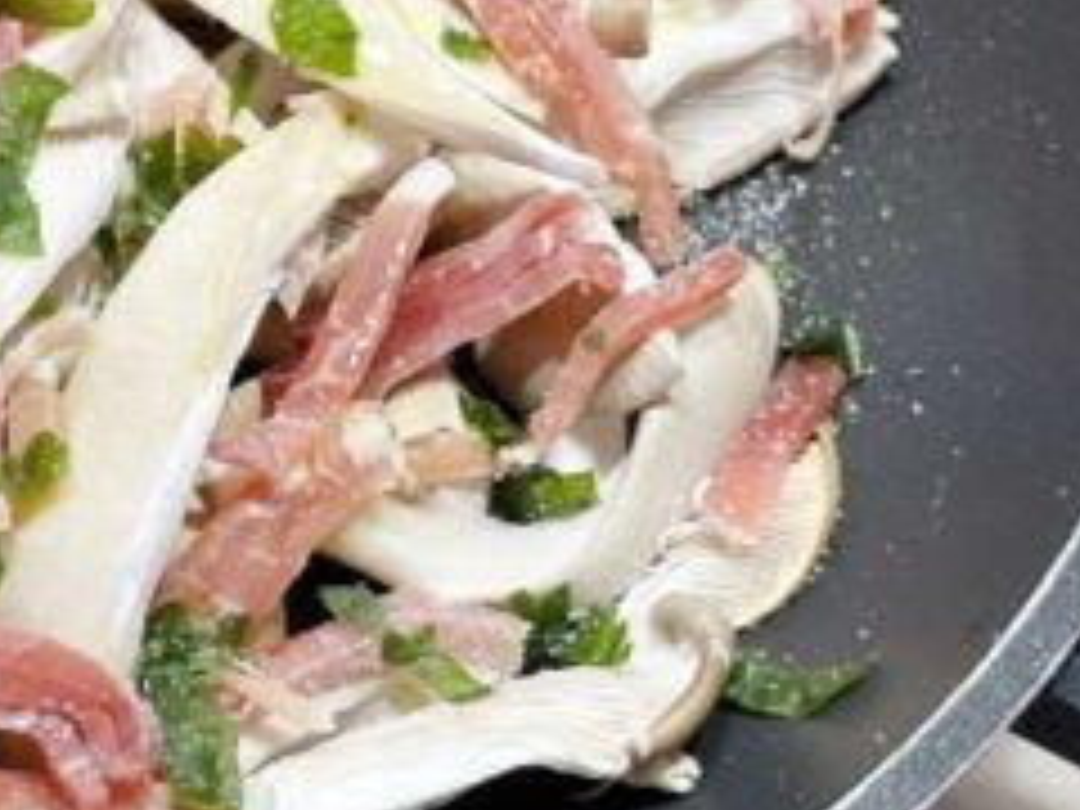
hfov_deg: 16.1
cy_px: 63
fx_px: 3713
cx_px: -79
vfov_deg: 12.3
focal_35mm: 119
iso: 160
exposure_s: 1/50
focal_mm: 6.86
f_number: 1.78
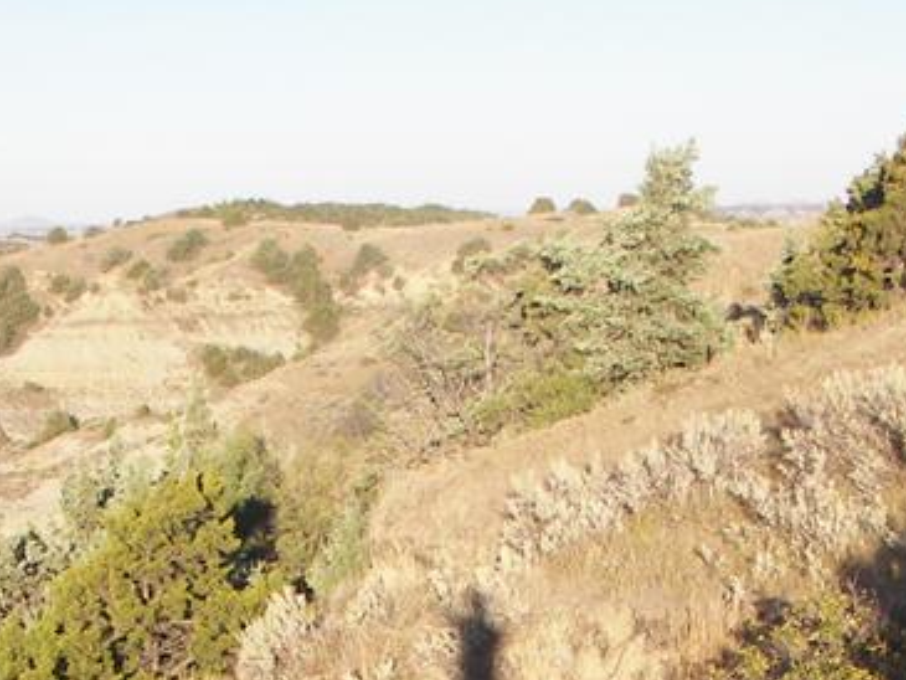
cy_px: 767
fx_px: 2644
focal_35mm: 101
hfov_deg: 19.4
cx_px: 424
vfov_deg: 14.3
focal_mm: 6
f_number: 2.8
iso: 64
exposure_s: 1/500
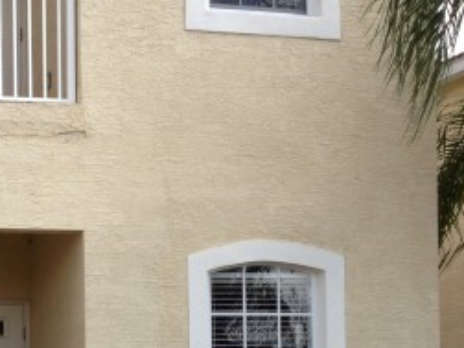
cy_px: 366
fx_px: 1193
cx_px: 37
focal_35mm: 89
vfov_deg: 16.2
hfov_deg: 21.5
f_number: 2.4
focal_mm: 4.28
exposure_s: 1/1058
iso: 50
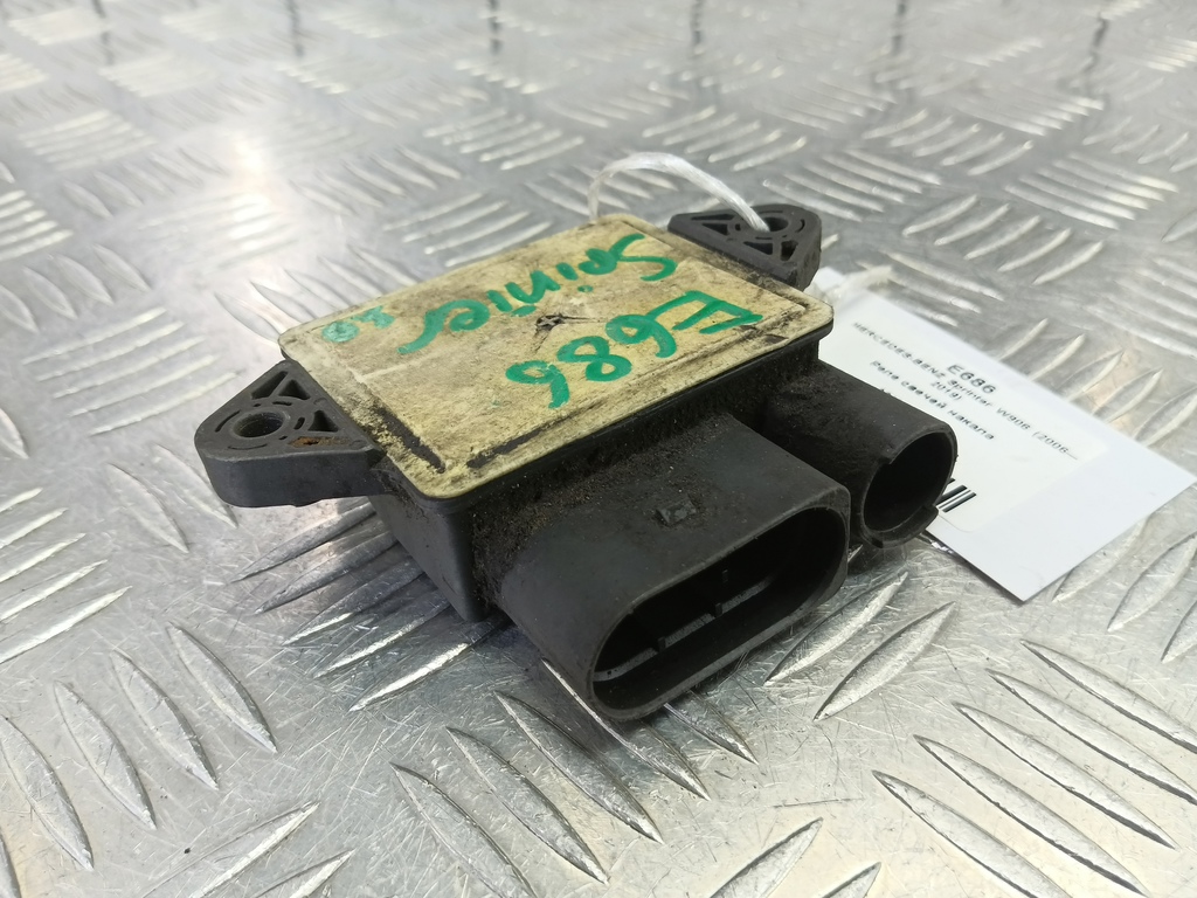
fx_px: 795
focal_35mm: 23
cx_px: 598
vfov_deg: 58.9
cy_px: 449
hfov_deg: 73.9
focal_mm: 4.11
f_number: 1.6
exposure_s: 1/50
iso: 164
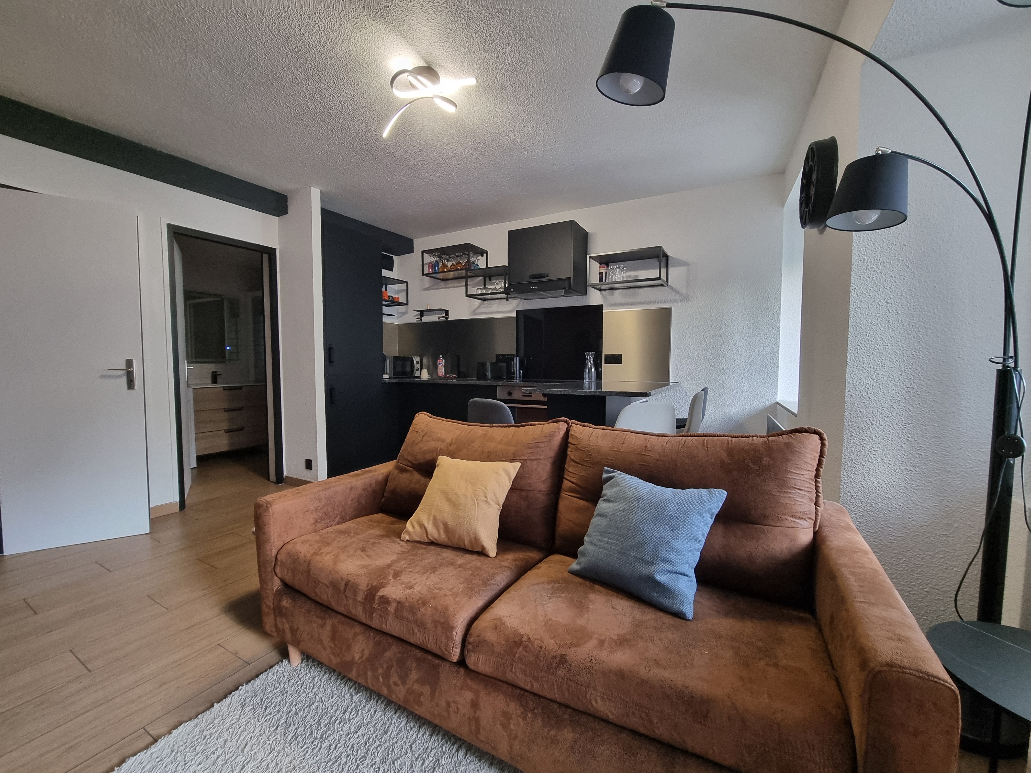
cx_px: 516
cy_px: 386
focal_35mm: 13
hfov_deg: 106.2
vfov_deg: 89.9
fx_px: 387
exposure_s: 1/50
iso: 400
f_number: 2.2
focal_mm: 2.2
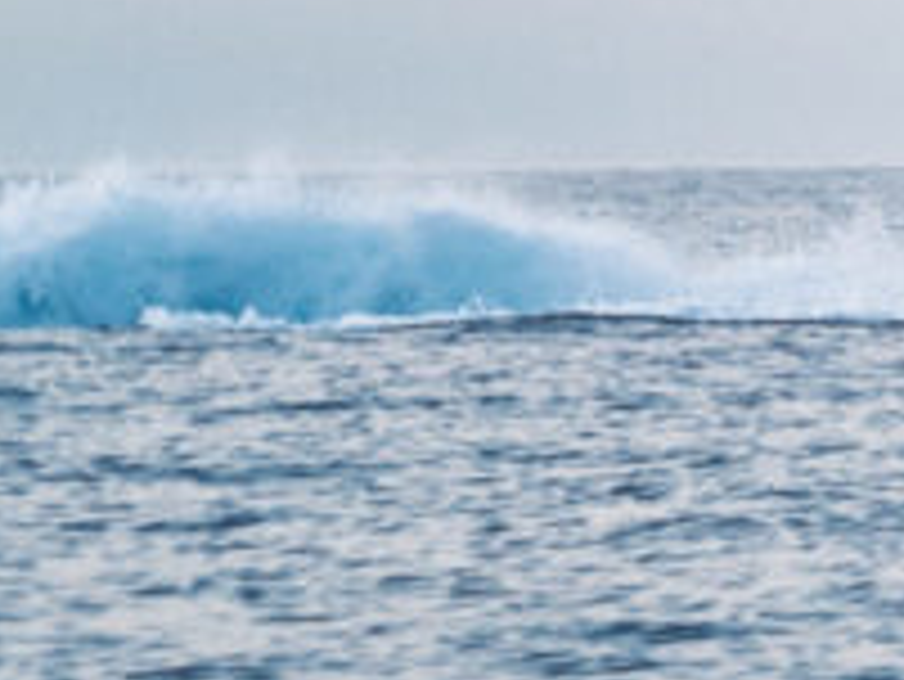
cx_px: 2033
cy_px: -191
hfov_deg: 4.7
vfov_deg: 3.6
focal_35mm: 416
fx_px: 10870
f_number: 5.6
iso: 1000
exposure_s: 1/500
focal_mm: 85
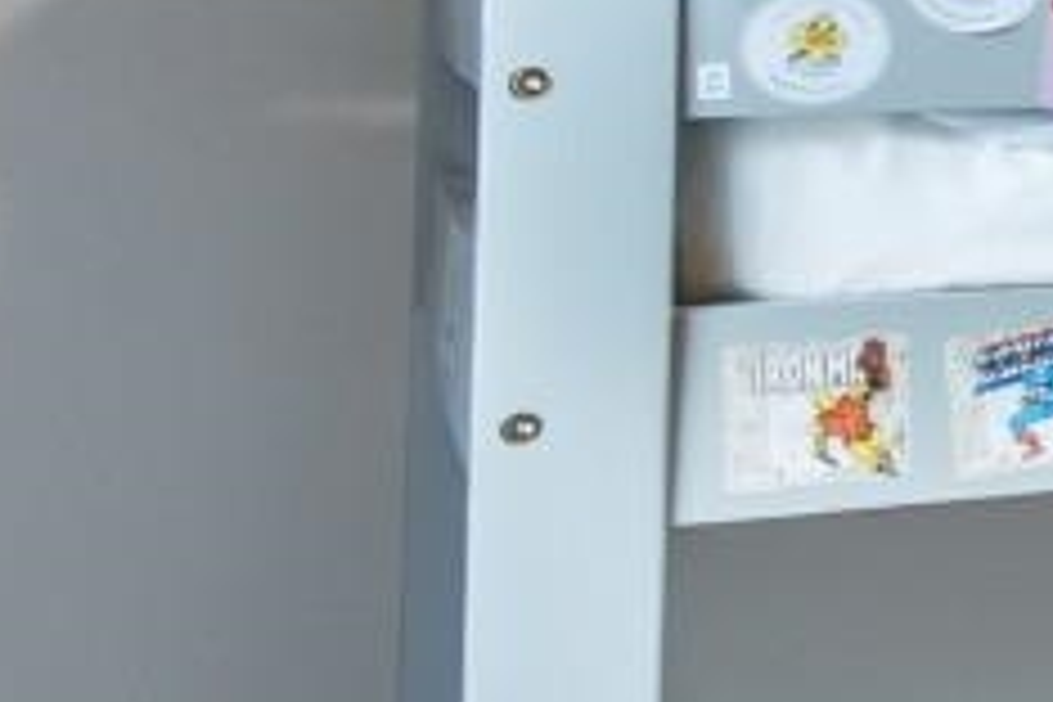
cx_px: 3370
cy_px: -144
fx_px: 3042
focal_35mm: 104
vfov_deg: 12.8
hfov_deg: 10.6
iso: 100
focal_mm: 10
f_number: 4.5
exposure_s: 1/6
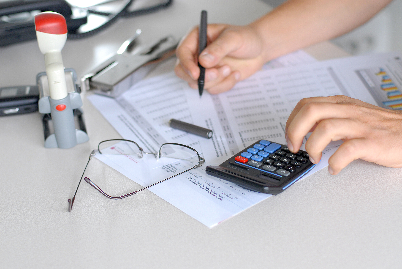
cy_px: 134
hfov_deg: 27.0
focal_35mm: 75
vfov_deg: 18.2
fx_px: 839
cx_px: 201
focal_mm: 50
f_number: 2.5
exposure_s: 1/80
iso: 200
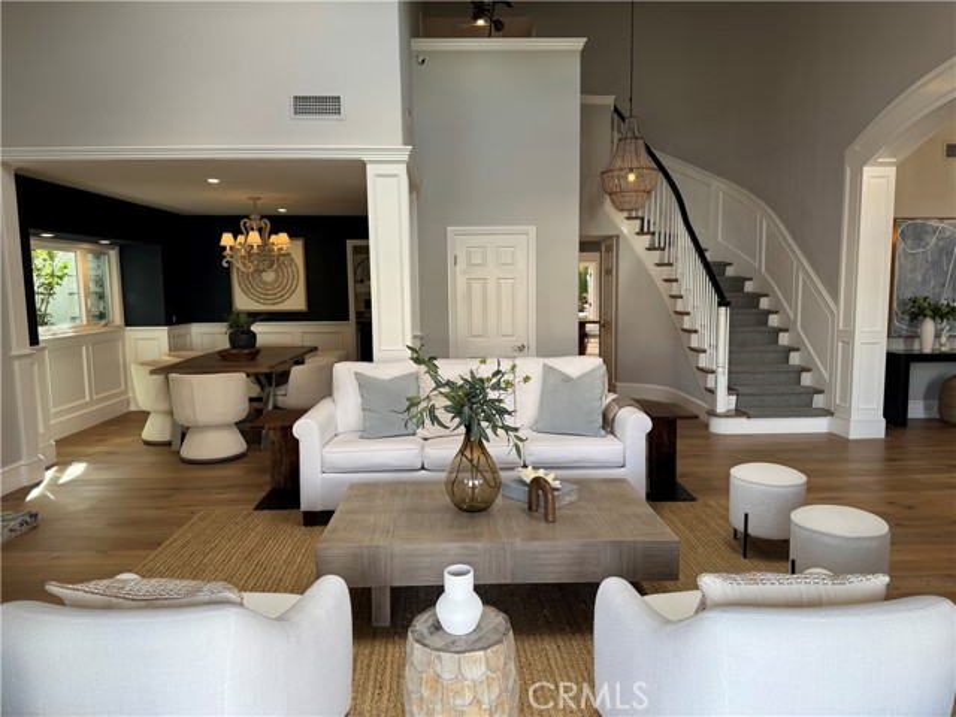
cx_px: 478
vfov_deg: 56.8
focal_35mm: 24
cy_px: 358
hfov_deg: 71.6
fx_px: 663
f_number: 1.78
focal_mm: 6.76
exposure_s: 1/159
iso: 64
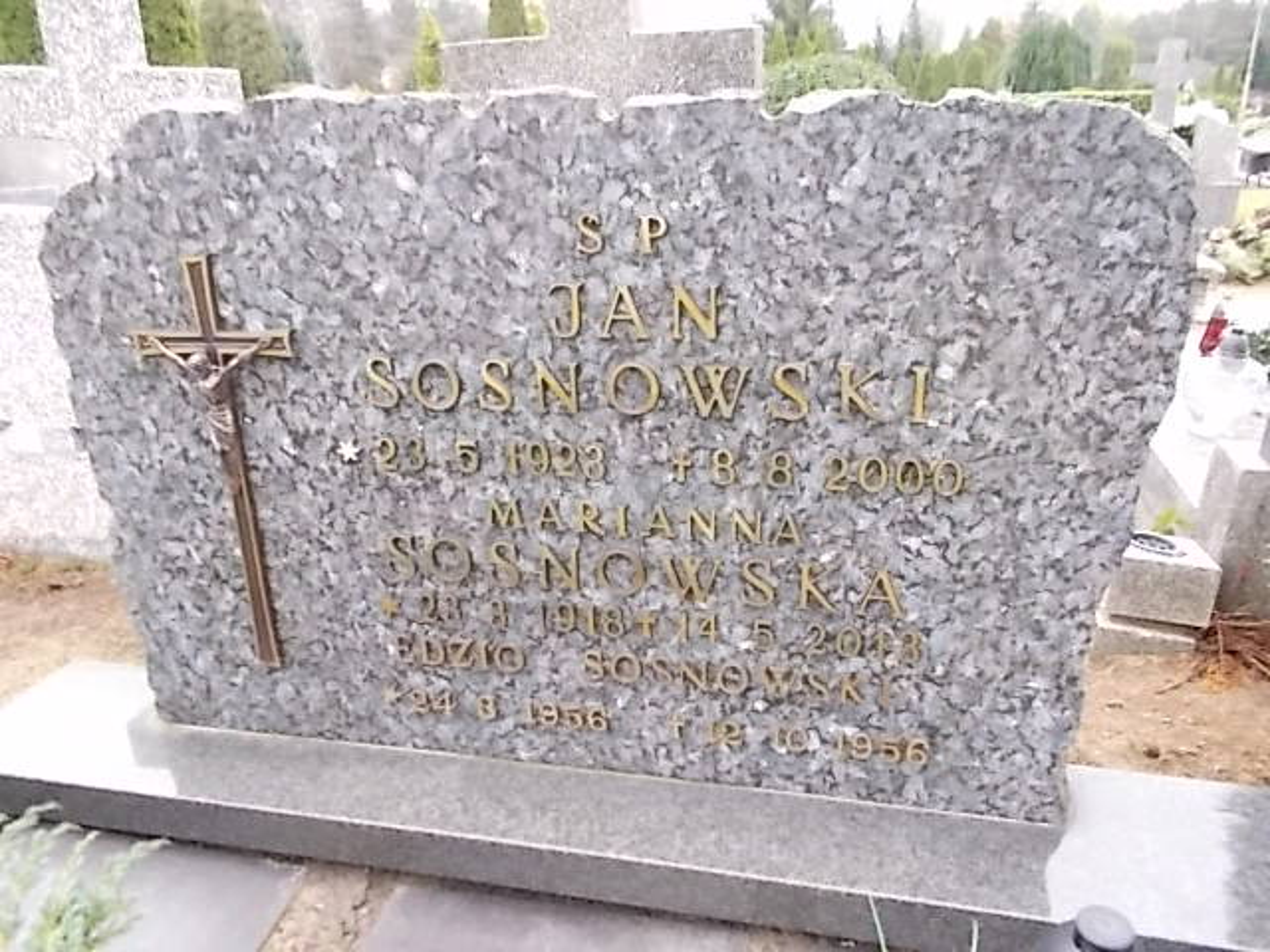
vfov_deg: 53.1
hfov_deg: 67.3
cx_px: 635
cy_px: 476
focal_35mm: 26
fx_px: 954
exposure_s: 1/15
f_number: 3.2
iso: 200
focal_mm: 4.6
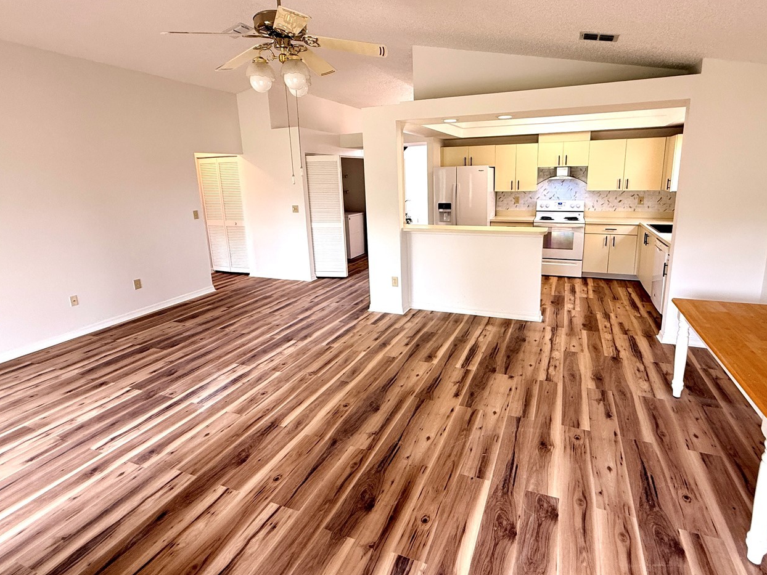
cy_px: 254
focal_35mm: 18
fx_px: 399
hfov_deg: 87.6
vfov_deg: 71.3
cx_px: 416
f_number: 2.2
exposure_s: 1/99
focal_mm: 2.22
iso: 125
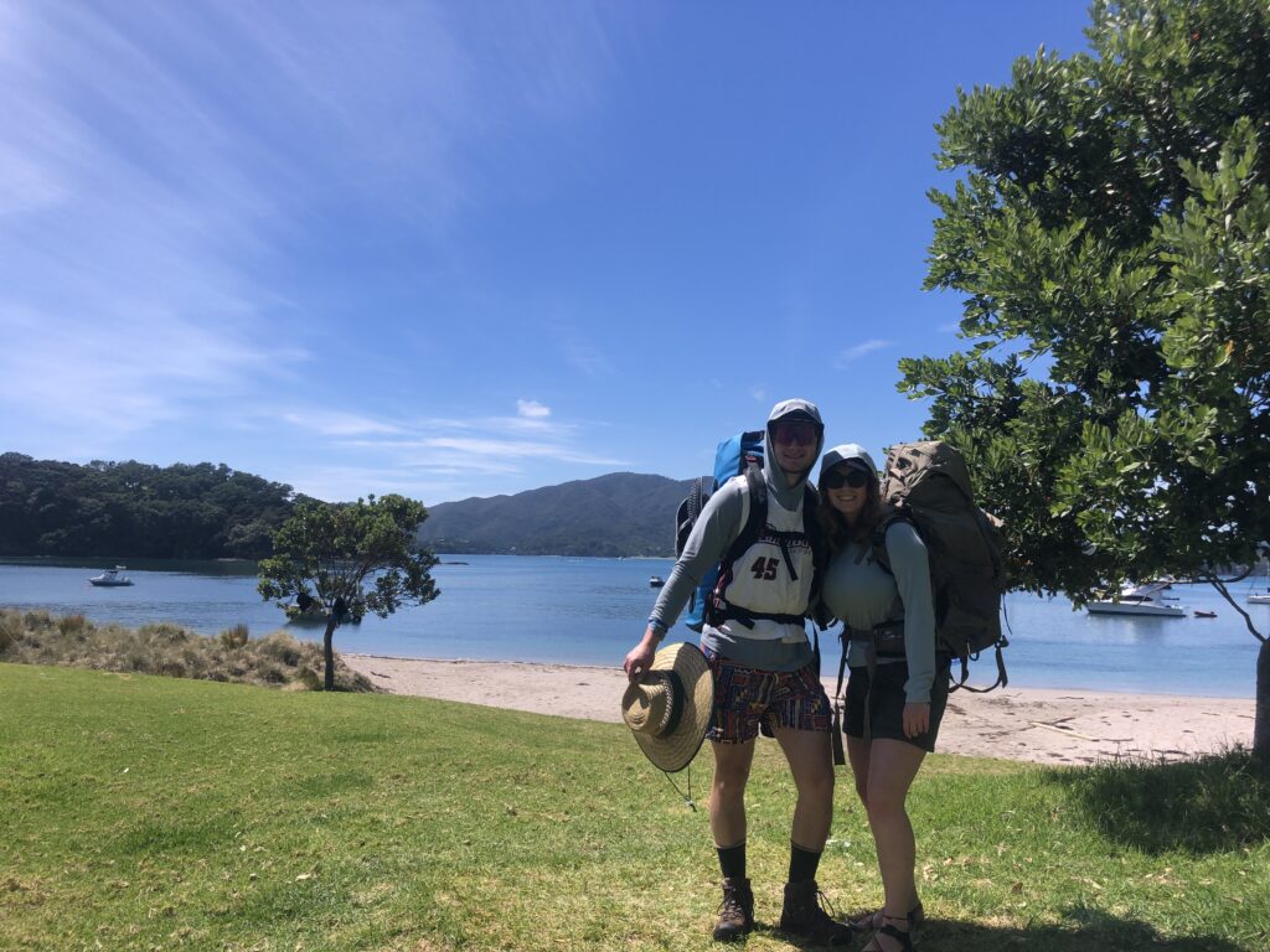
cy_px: 476
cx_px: 635
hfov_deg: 63.4
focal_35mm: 28
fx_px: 1027
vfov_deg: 49.7
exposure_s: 1/2703
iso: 20
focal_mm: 3.99
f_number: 1.8
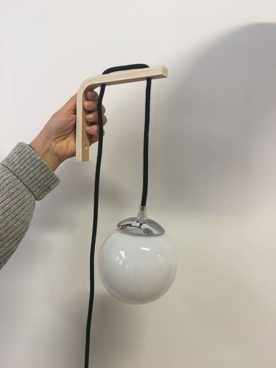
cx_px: 138
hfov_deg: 48.2
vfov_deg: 61.7
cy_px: 184
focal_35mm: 29
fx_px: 308
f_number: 2.2
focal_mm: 4.15
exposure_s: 1/33
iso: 125
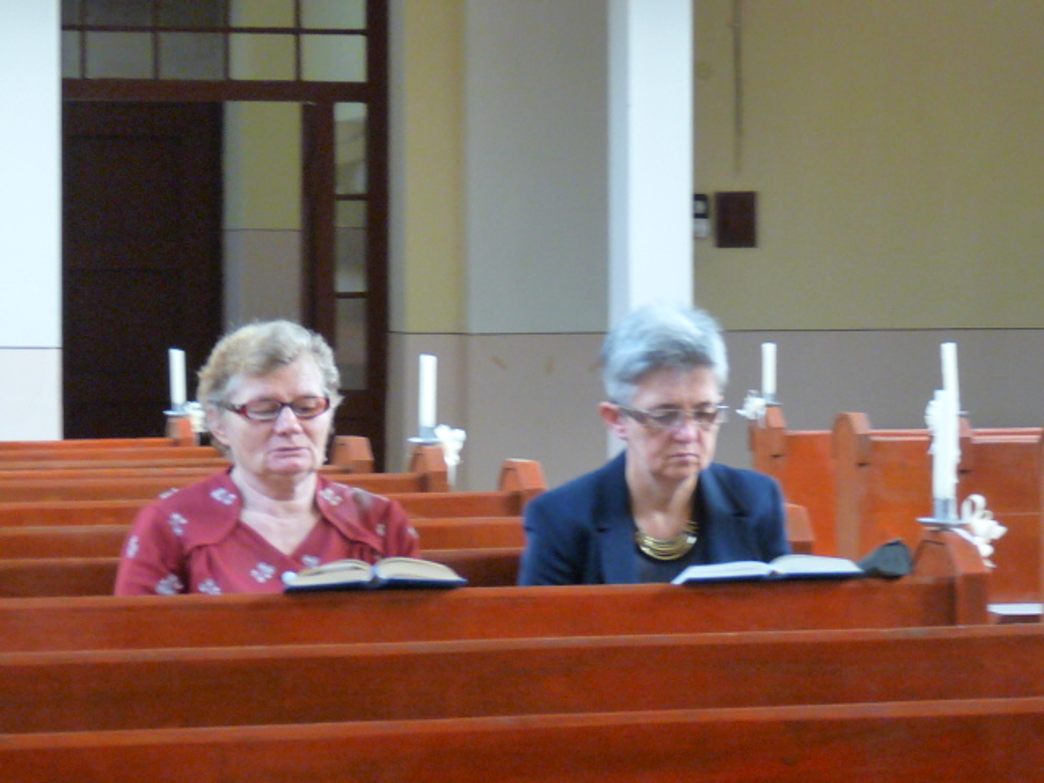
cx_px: 522
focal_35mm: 134
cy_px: 392
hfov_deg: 14.7
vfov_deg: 11.1
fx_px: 4041
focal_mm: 13.3
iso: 400
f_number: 3.4
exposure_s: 1/8
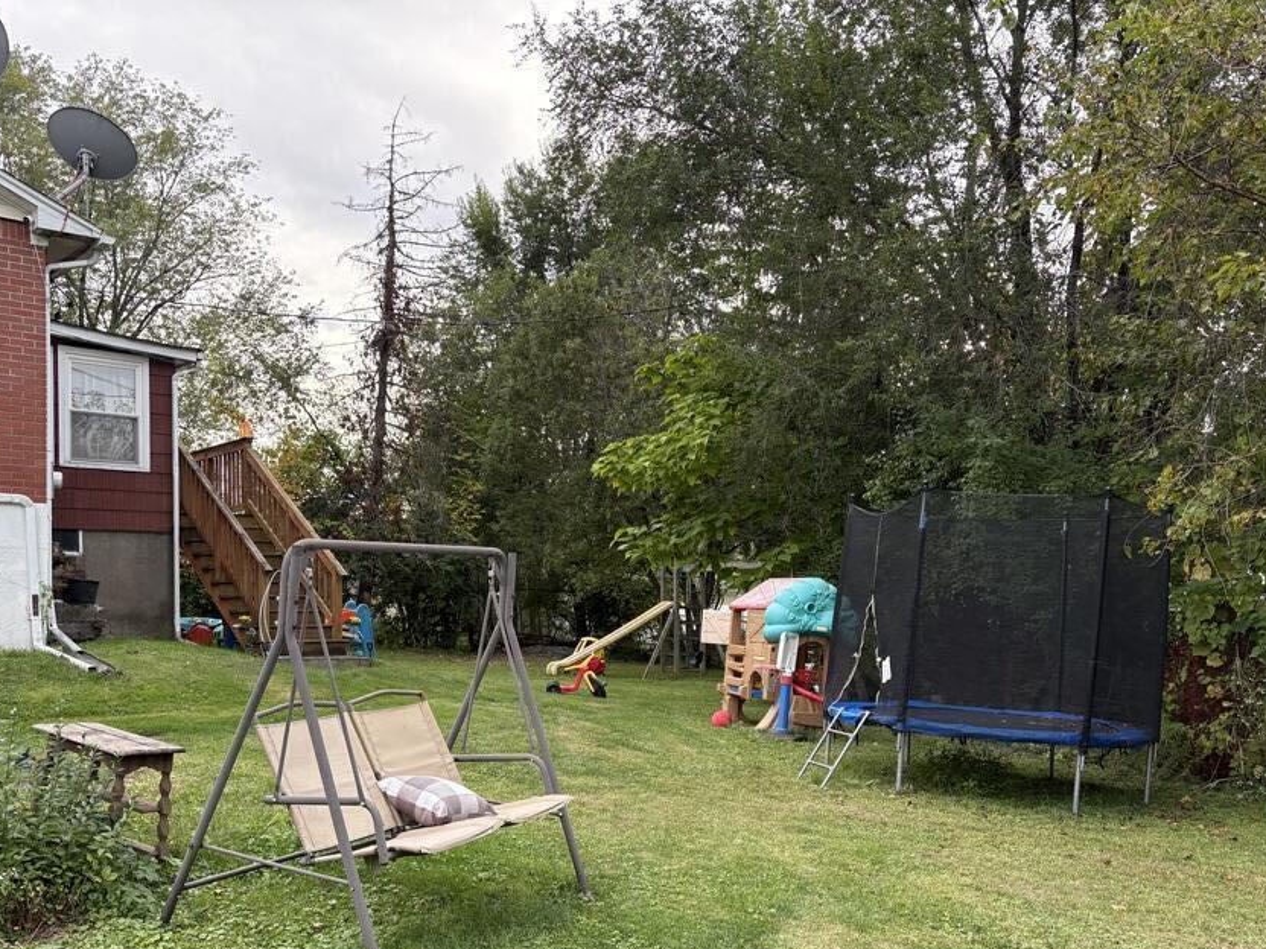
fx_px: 1170
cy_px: 582
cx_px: 574
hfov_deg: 56.7
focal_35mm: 32
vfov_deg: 43.9
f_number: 1.6
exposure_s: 1/241
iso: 64
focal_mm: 5.96
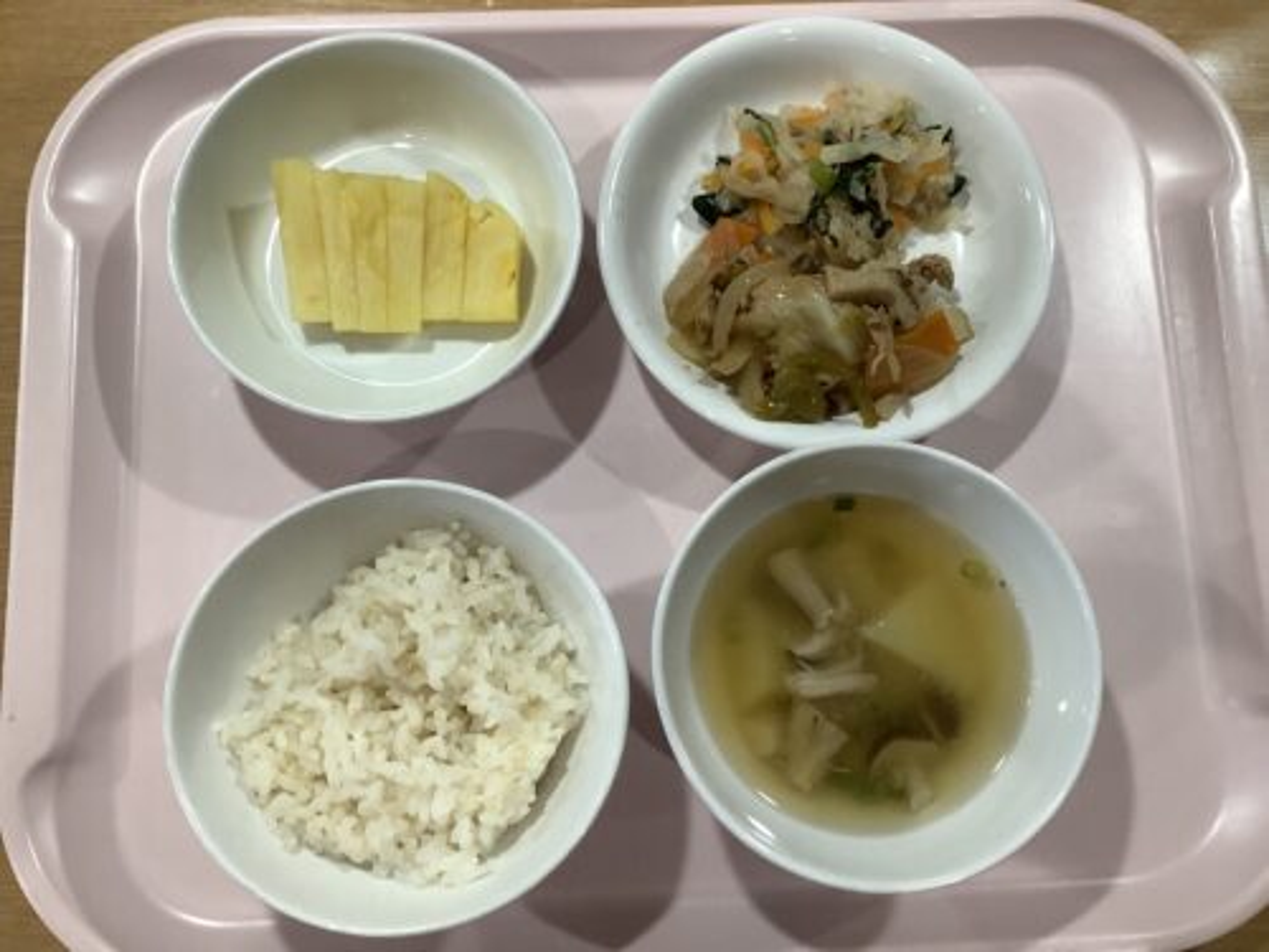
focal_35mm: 31
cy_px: 476
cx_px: 634
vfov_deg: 45.4
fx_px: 1136
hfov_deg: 58.4
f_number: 2.4
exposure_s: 1/60
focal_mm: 3.3
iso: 100
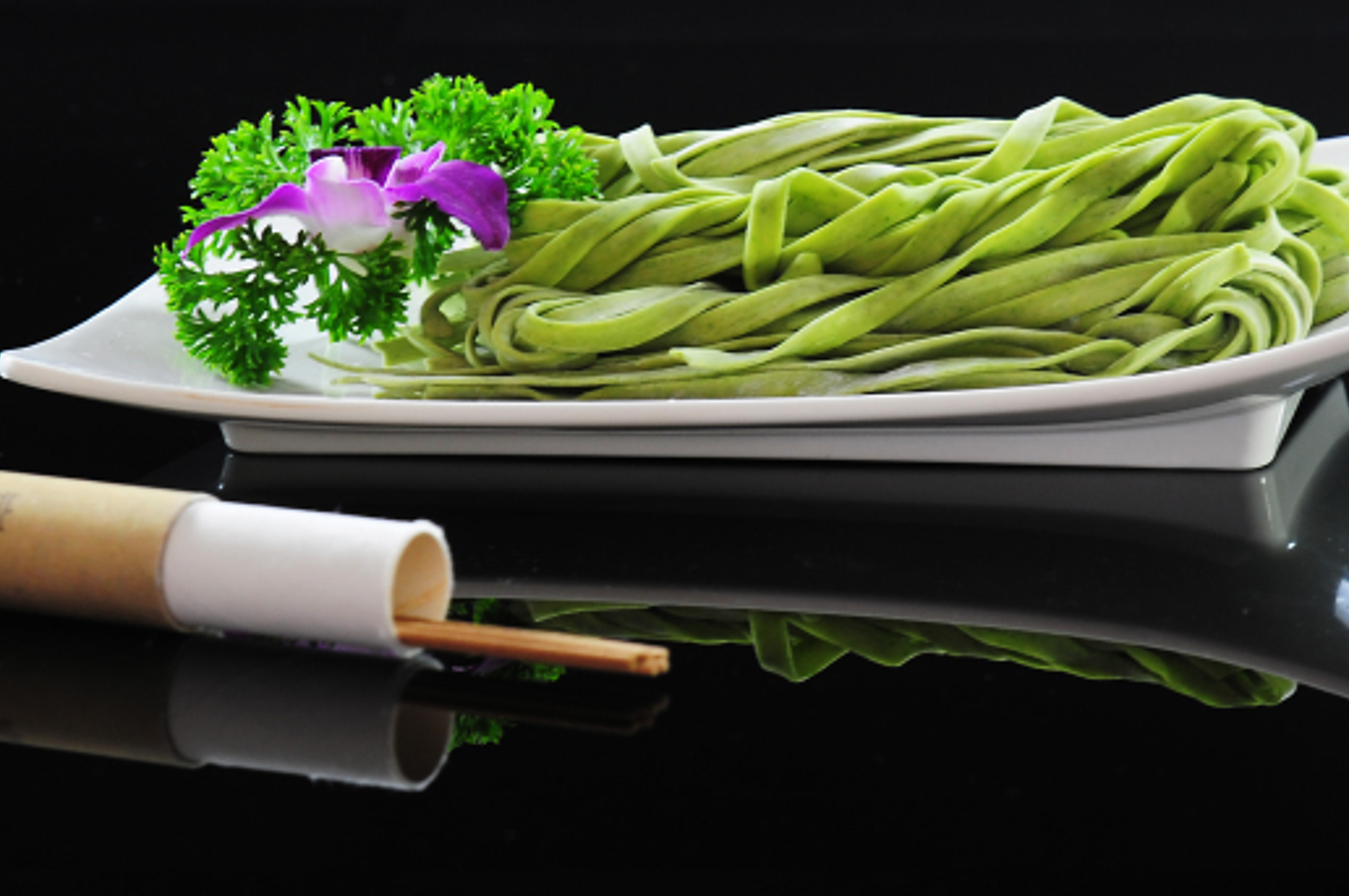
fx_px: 5204
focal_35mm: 139
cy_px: 364
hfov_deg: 14.8
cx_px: 858
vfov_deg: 9.8
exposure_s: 1/2.5
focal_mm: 70
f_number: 10
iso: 500
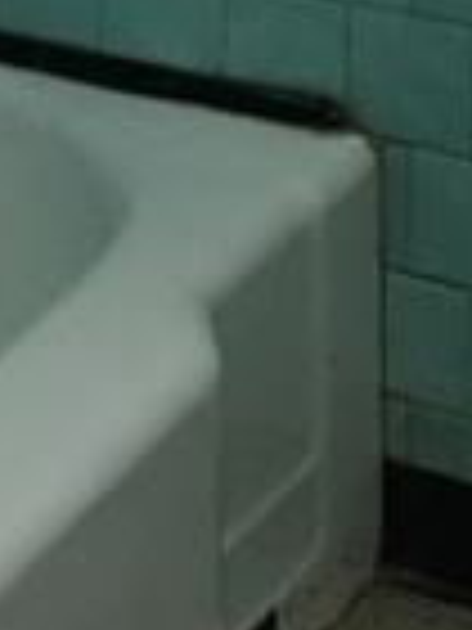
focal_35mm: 224
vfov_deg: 8.3
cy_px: -680
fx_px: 4072
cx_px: 360
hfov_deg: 6.6
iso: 64
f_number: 2.2
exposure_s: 1/15
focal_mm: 4.15
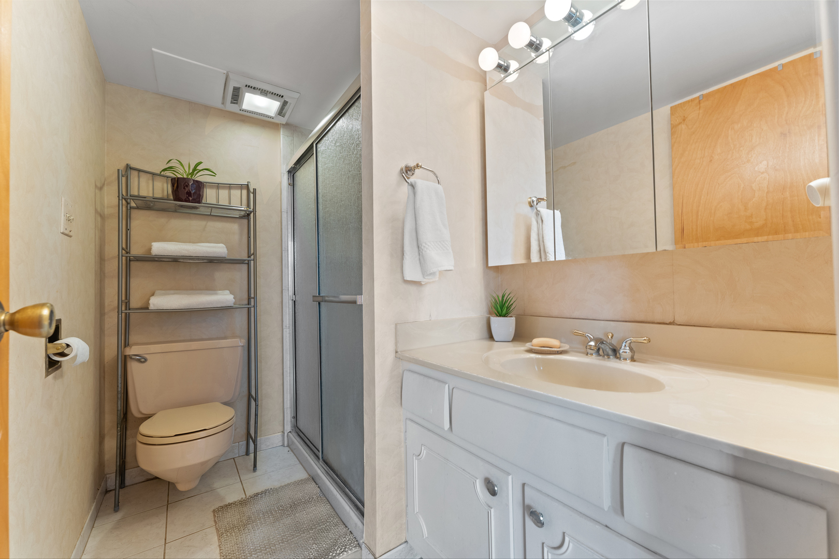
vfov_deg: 81.2
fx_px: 326
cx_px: 420
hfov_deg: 104.3
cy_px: 280
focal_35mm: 14
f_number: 7.1
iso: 640
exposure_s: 1/2.5
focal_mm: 14
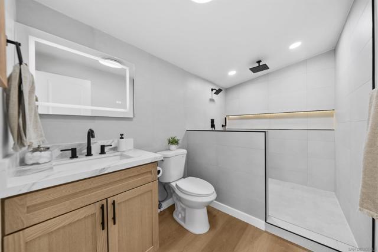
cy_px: 126
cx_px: 189
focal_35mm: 12
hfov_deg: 112.6
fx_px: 126
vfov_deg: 90.0
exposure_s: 1/2.5
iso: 250
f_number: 6.3
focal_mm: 12
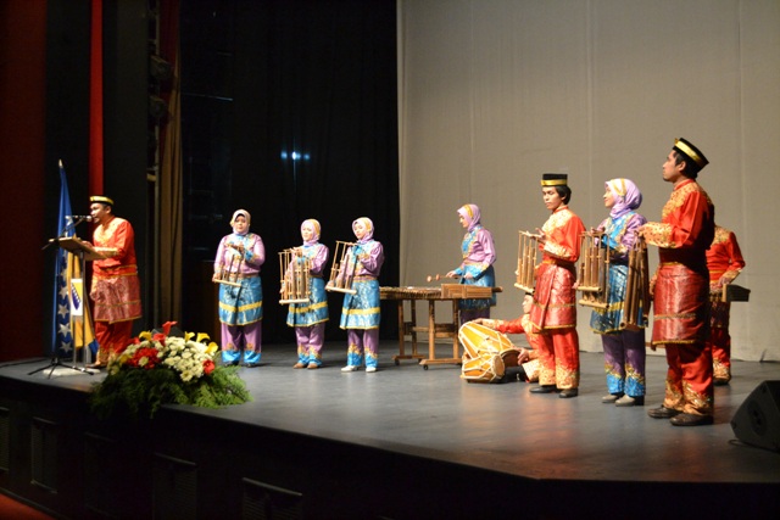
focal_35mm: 44
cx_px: 390
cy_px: 260
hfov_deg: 45.0
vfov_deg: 30.9
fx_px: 943
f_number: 4.5
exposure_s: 1/60
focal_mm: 29
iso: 2800
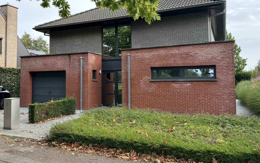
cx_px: 108
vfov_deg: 38.2
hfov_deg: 57.8
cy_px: 67
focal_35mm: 33
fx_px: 234
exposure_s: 1/812
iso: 80
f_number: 1.78
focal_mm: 6.86
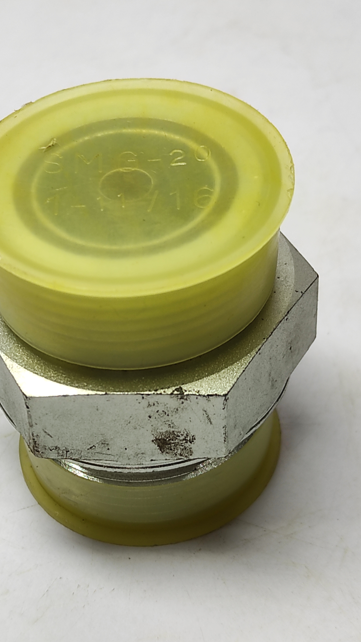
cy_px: 320
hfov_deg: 31.8
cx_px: 129
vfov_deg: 54.0
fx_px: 630
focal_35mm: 37
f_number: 1.89
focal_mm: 5.43
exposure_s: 1/100
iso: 195
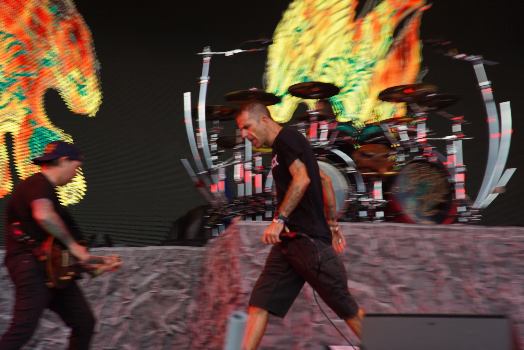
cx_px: 262
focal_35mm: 76
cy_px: 175
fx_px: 1106
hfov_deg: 26.7
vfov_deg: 17.9
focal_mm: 76
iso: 100
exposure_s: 1/50
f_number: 5
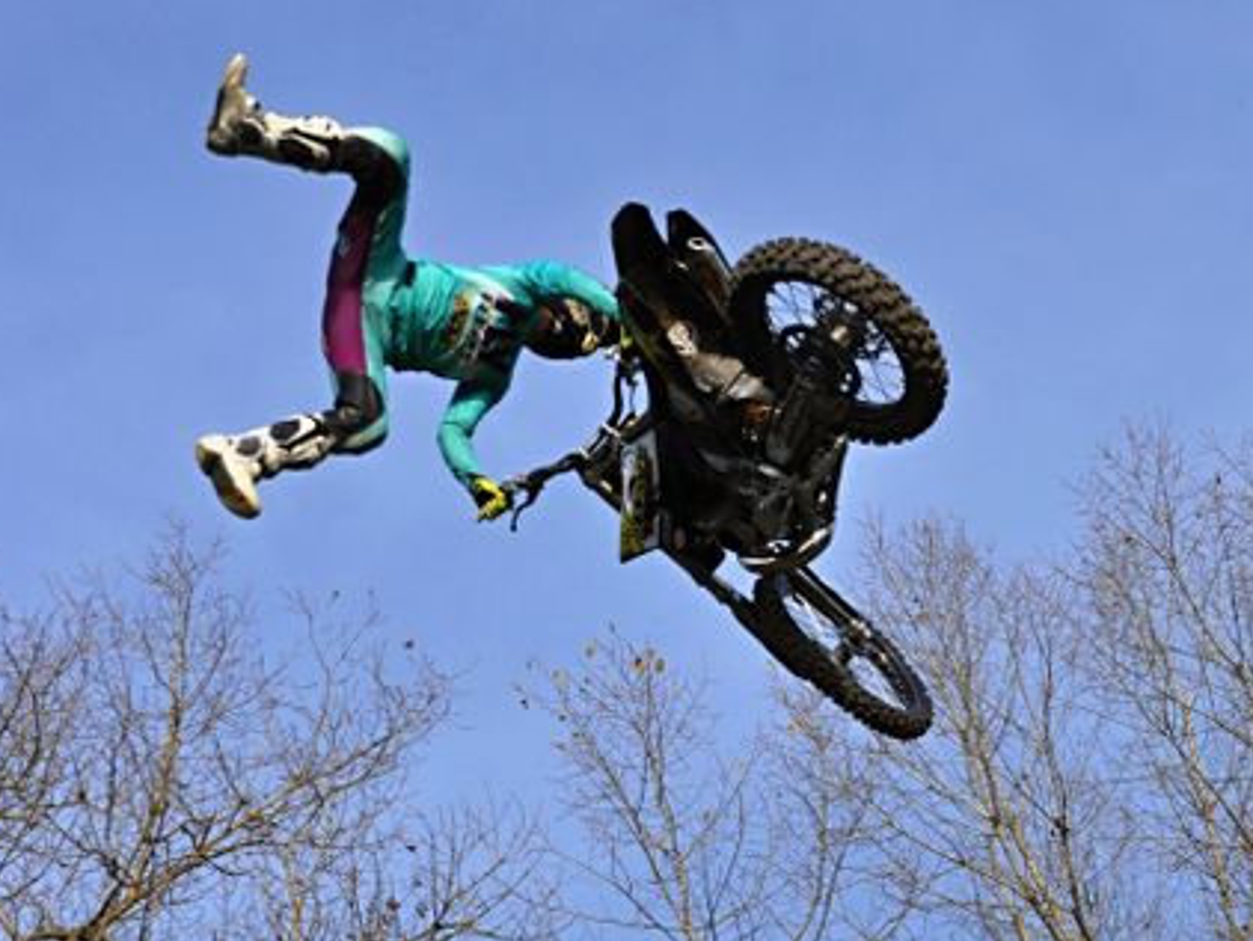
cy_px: 472
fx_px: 2137
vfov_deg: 24.8
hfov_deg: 32.7
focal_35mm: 59
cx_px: 692
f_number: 7.1
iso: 400
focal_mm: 36
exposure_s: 1/1600
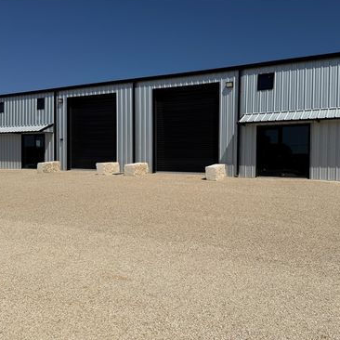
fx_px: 322
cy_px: 168
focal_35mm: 29
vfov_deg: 55.6
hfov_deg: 55.4
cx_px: 196
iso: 80
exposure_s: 1/14286
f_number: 1.78
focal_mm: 6.76
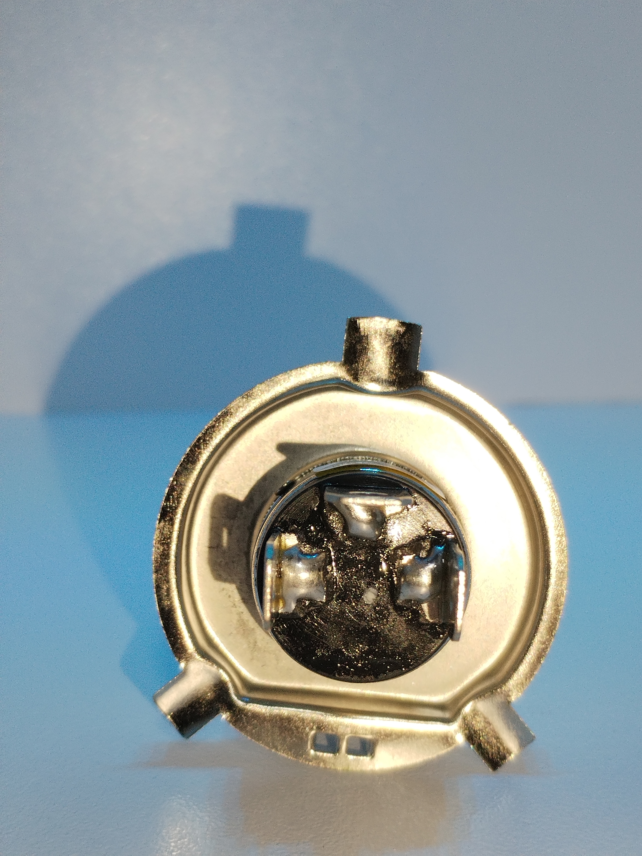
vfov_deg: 37.5
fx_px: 1261
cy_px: 428
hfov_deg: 28.6
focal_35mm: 51
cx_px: 321
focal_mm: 4.75
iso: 160
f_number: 1.8
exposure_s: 1/60
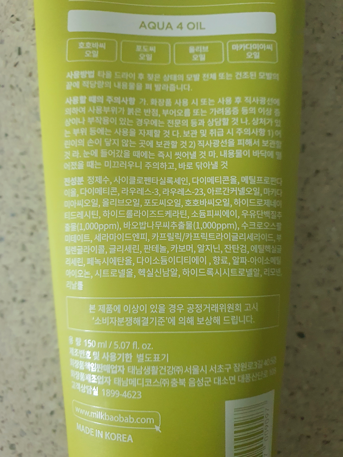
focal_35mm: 26
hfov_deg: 53.1
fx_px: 343
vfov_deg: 67.3
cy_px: 228
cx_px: 172
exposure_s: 1/40
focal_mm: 4.3
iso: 400
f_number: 2.4
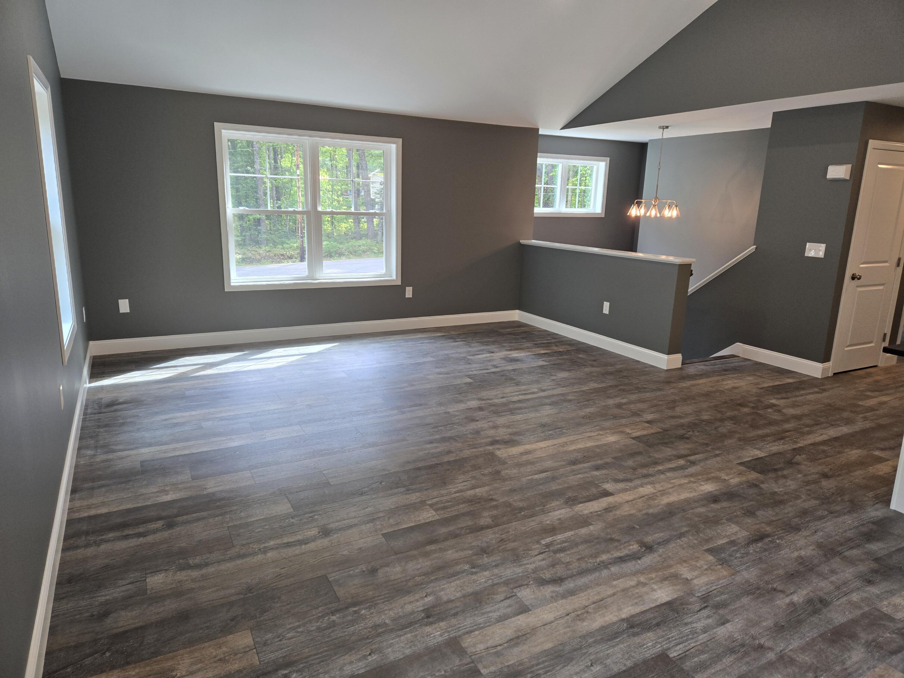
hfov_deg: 73.9
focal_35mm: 23
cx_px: 452
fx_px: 601
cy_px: 339
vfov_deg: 58.9
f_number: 1.8
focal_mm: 5.4
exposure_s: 1/120
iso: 100
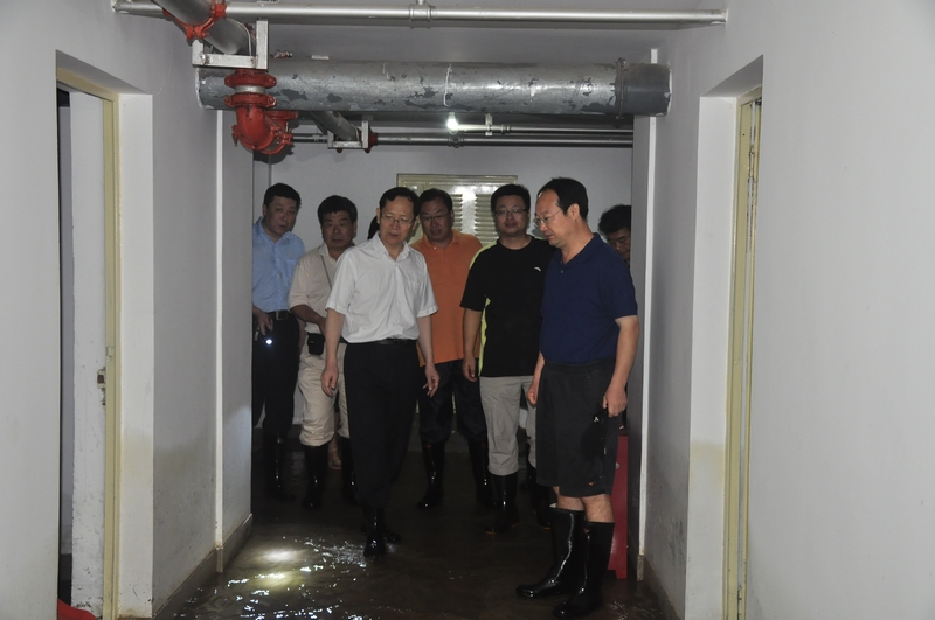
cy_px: 310
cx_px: 468
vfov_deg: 29.8
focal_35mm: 45
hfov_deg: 43.7
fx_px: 1167
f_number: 4.2
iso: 800
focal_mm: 30
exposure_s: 1/60
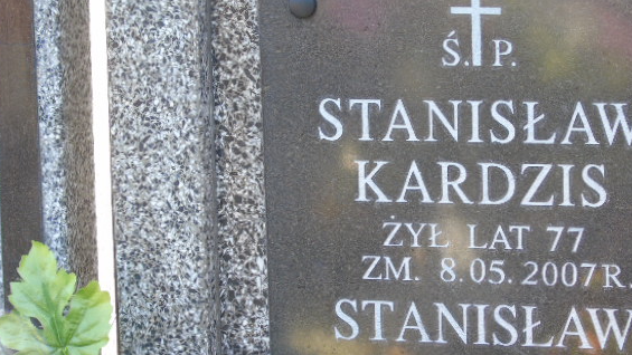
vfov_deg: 7.9
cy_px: 213
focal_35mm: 153
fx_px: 2564
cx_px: 341
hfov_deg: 14.0
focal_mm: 22
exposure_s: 1/40
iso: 80
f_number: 4.6
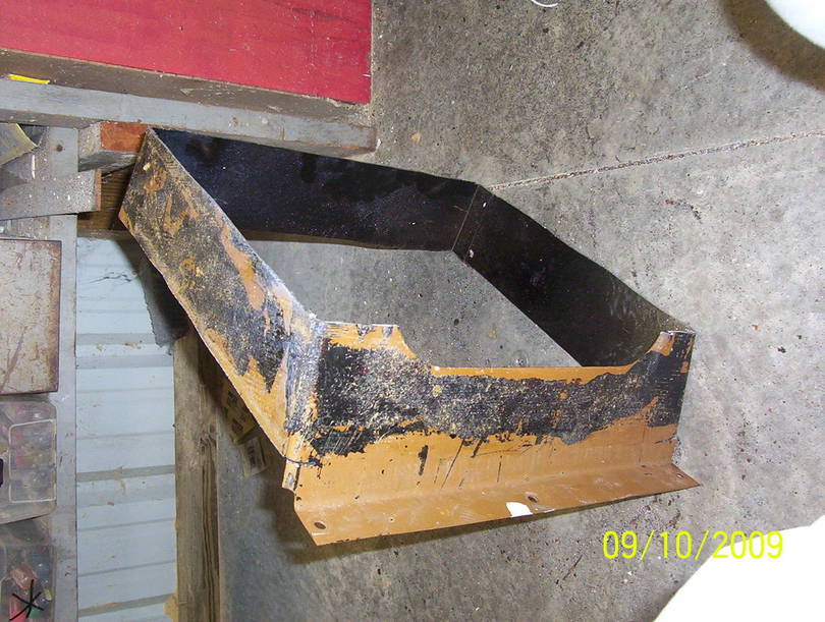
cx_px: 412
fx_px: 1027
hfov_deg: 43.8
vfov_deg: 33.7
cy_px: 311
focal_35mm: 43
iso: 140
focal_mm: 5.77
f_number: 2.73
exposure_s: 1/60
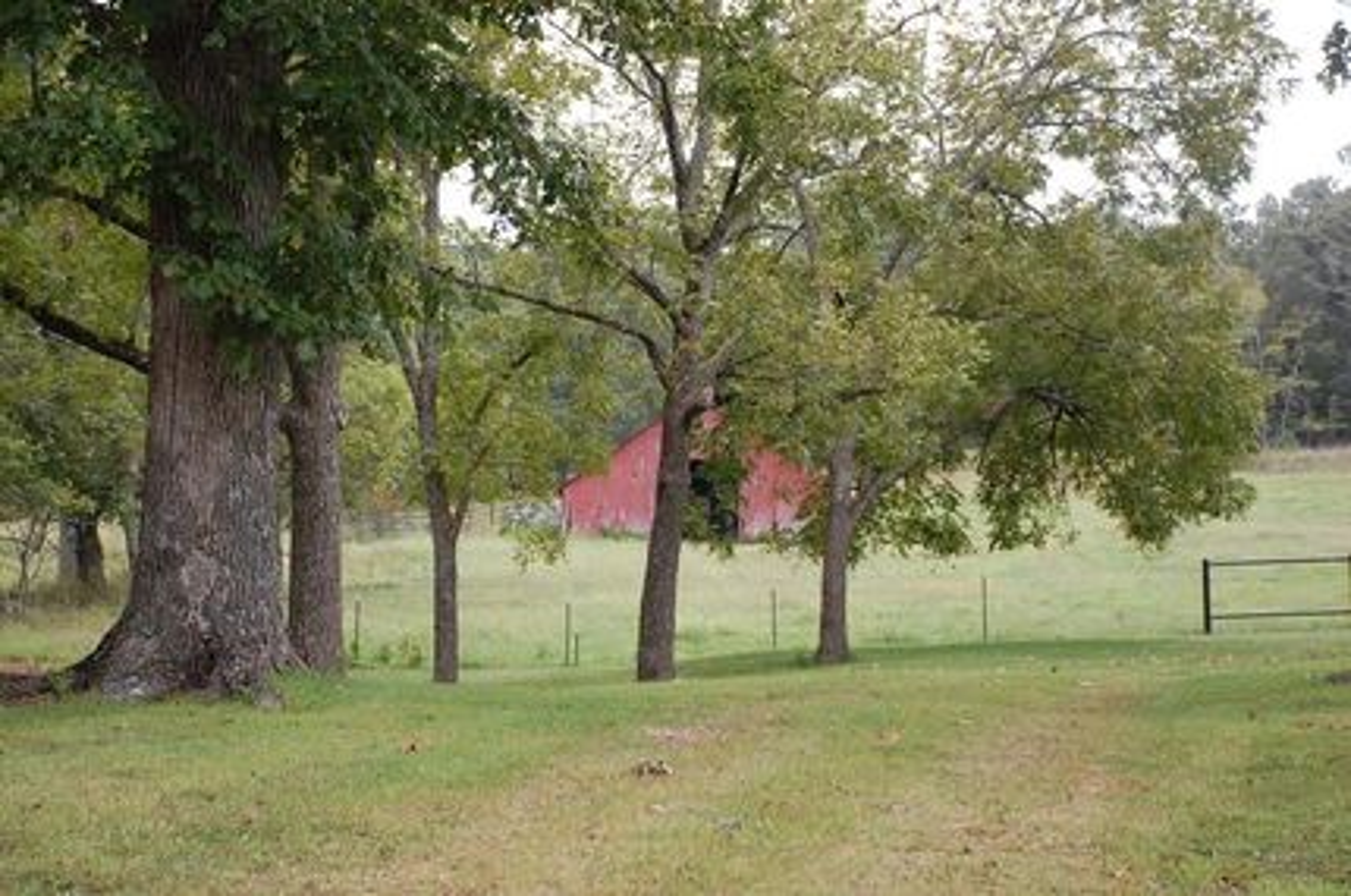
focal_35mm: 93
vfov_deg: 14.6
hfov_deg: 21.9
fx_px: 3484
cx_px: 676
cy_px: 448
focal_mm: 62
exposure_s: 1/320
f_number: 5.3
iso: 400
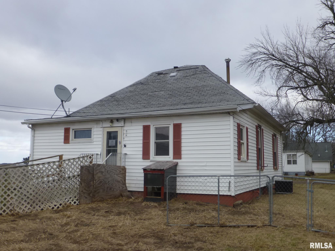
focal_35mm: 34
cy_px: 126
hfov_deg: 54.0
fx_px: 329
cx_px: 168
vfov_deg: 41.8
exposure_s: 1/500
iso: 100
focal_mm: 6.1
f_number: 3.7
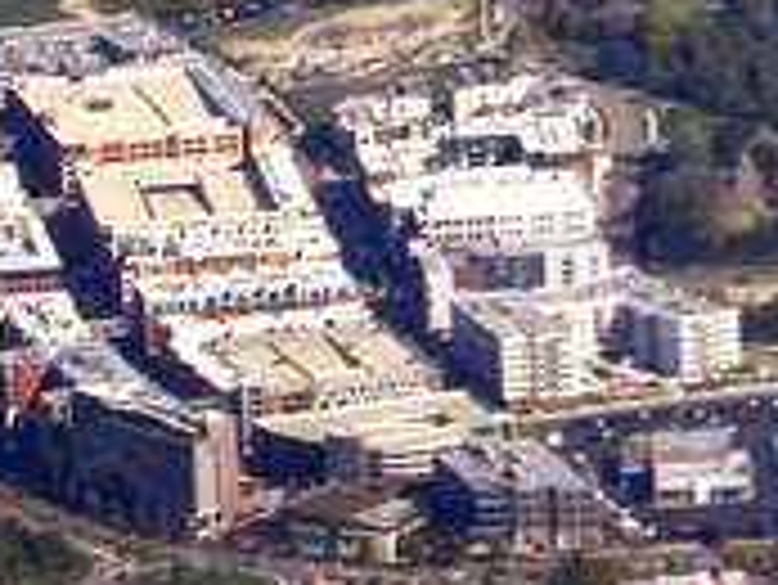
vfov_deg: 1.1
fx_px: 31240
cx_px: -193
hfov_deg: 1.4
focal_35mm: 1389
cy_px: 450
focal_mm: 53.8
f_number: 5.8
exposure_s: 1/200
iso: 80
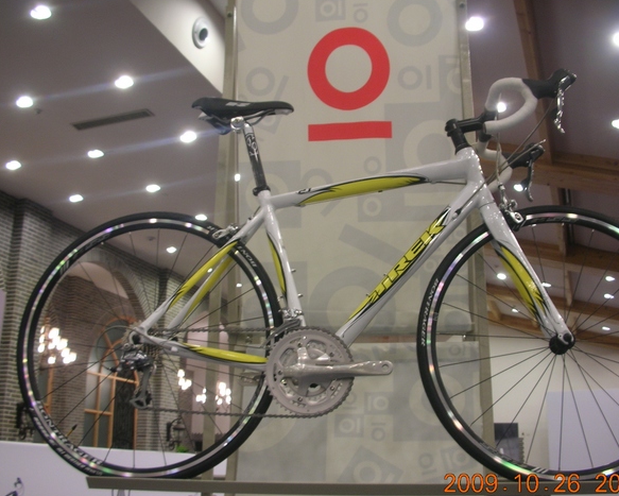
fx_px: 751
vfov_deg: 36.5
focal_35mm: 41
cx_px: 337
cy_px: 263
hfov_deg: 44.7
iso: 50
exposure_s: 1/4.6
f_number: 3
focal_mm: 5.8
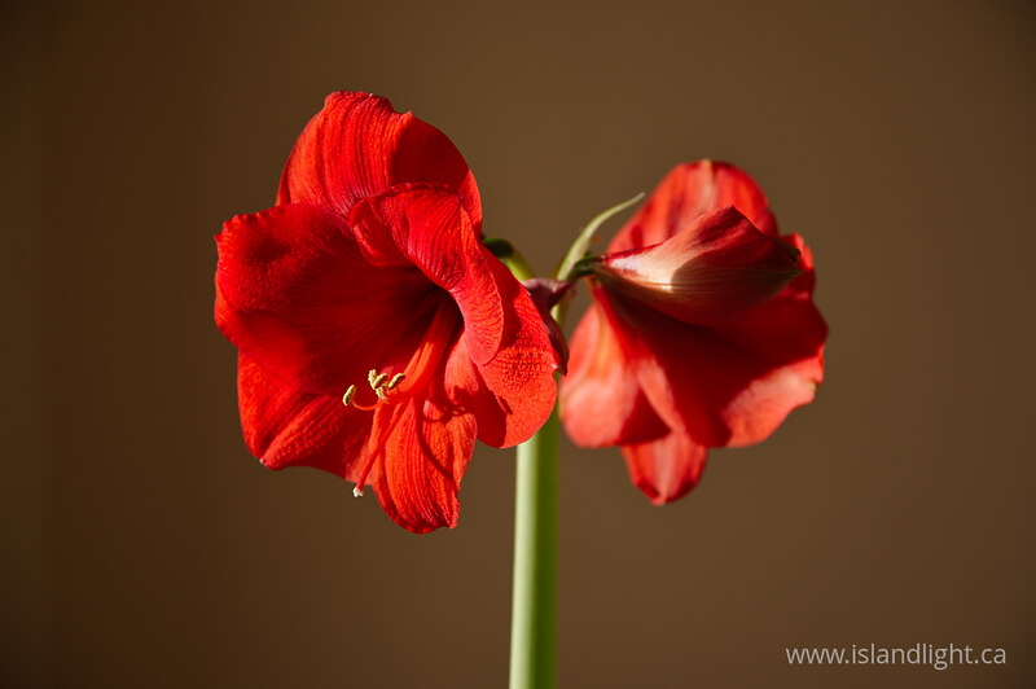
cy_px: 344
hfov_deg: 27.0
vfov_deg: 18.2
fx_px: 2157
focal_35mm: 75
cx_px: 518
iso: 100
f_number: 2.8
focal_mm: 50
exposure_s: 1/320
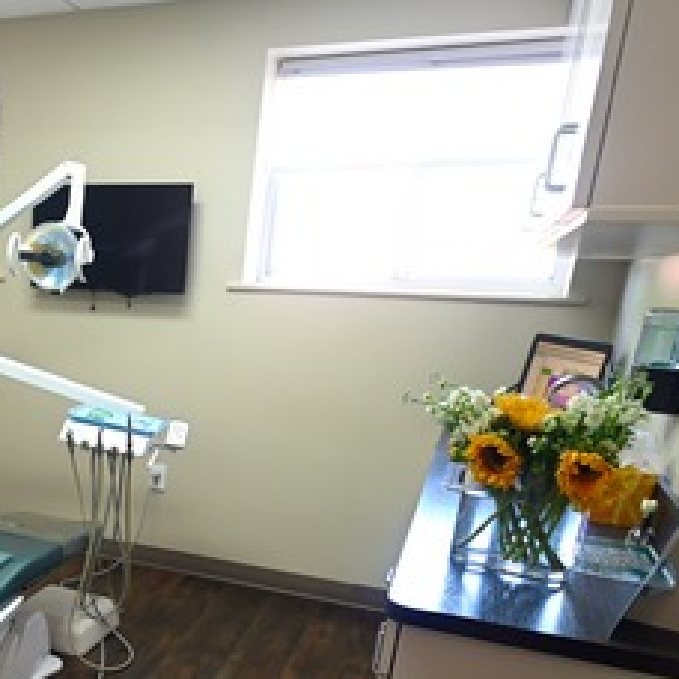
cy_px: 548
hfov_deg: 39.4
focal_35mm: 38
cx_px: 21
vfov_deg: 41.8
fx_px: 843
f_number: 4.5
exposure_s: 1/30
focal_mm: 17
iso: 320
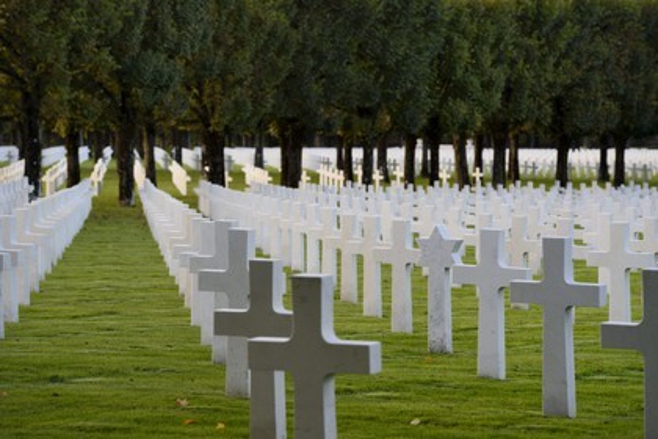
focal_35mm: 200
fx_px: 3655
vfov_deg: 6.9
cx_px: 329
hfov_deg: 10.3
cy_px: 220
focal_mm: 200
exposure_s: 1/125
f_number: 9
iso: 400
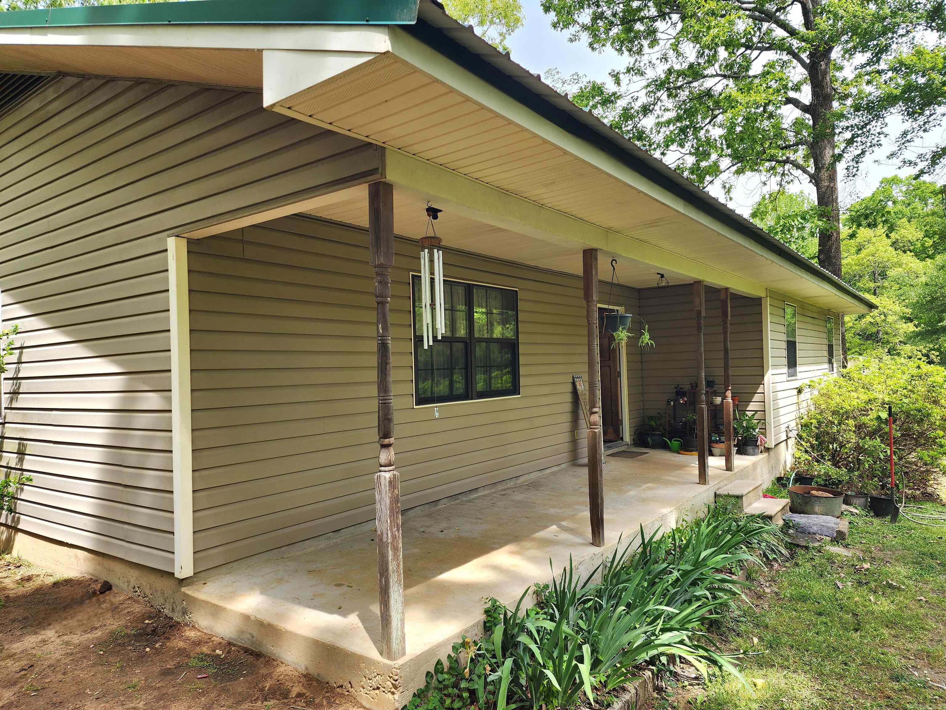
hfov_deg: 73.9
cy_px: 355
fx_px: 629
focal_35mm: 23
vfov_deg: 58.9
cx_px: 473
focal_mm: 6.4
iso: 12
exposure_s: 1/238
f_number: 1.8
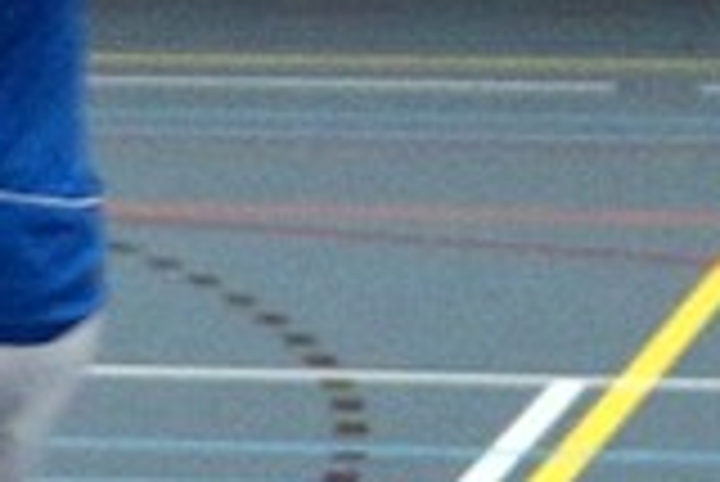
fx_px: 4984
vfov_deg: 5.5
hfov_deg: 7.6
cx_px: -1174
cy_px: -306
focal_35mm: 249
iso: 640
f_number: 2.8
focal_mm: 26
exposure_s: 1/160
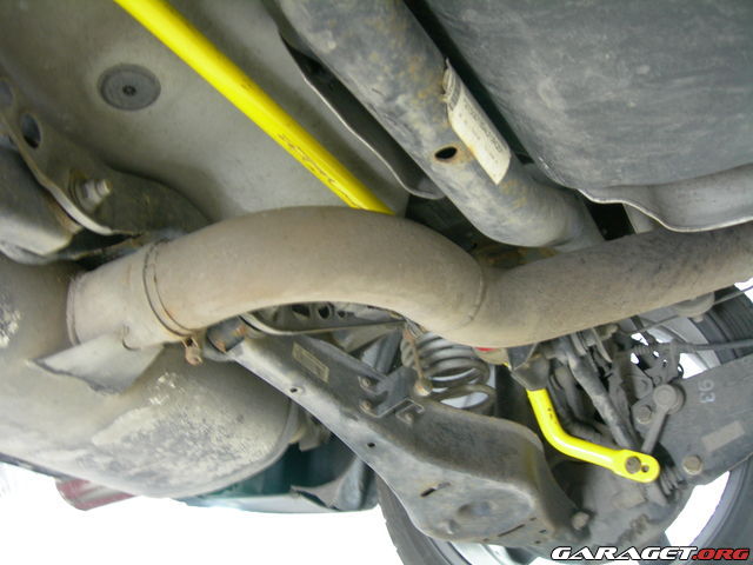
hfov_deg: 49.0
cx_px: 376
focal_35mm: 38
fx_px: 827
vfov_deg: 37.7
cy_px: 282
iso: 200
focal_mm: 7.8
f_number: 2.8
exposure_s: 1/2.4
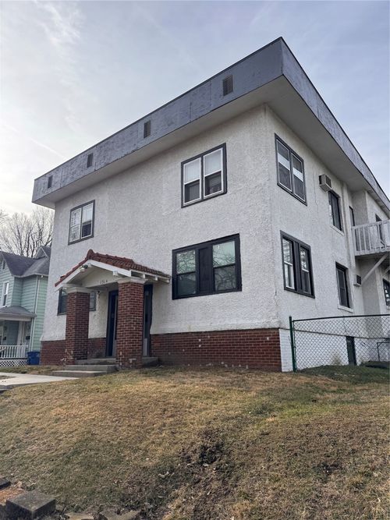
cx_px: 195
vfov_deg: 71.6
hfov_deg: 56.8
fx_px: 361
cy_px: 260
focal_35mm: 24
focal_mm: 6.76
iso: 80
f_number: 1.78
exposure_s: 1/3096
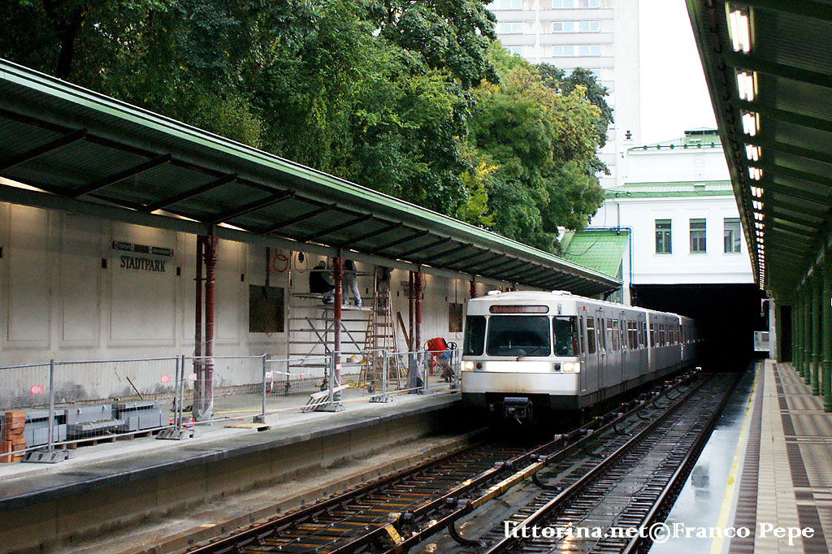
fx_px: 1040
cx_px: 416
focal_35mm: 45
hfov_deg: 43.6
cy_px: 277
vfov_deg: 29.8
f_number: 5
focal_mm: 30
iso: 1600
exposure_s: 1/320
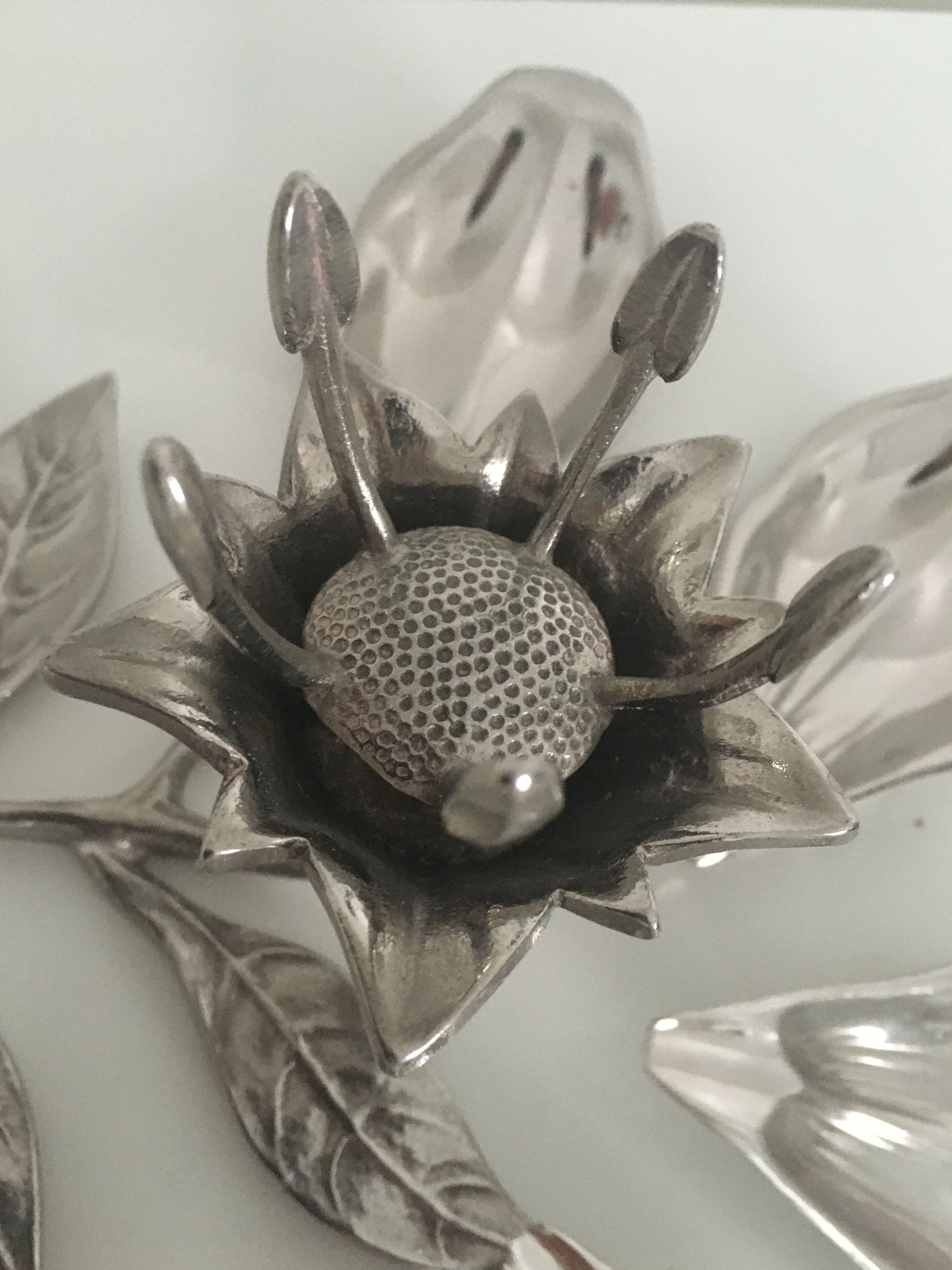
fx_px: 1100
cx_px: 465
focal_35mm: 30
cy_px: 653
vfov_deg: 60.0
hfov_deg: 46.8
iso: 250
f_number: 2.2
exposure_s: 1/17
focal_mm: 4.15
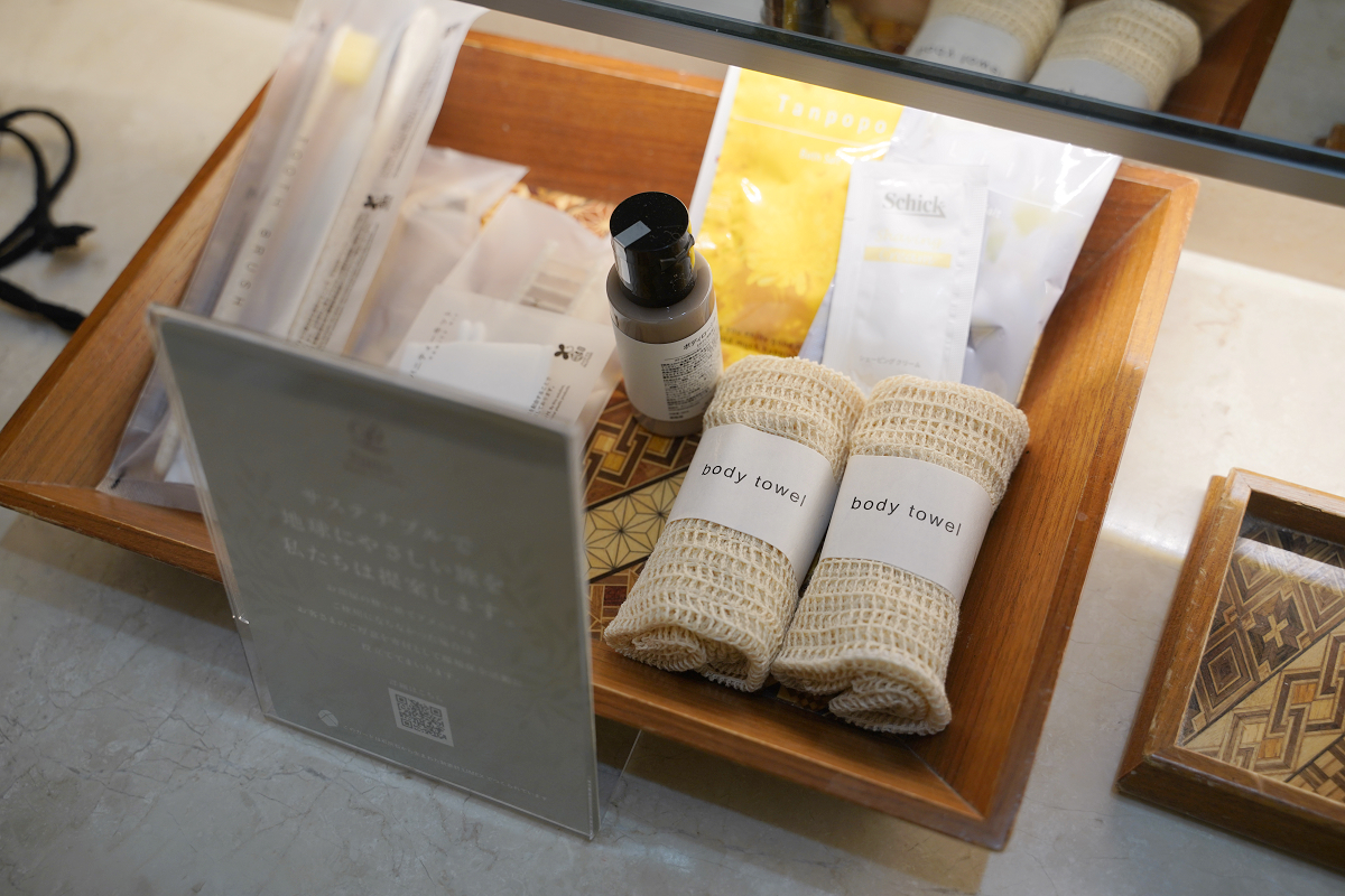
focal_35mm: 38
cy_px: 448
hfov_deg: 50.7
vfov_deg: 35.1
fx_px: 1420
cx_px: 672
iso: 320
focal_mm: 38
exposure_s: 1/60
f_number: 4
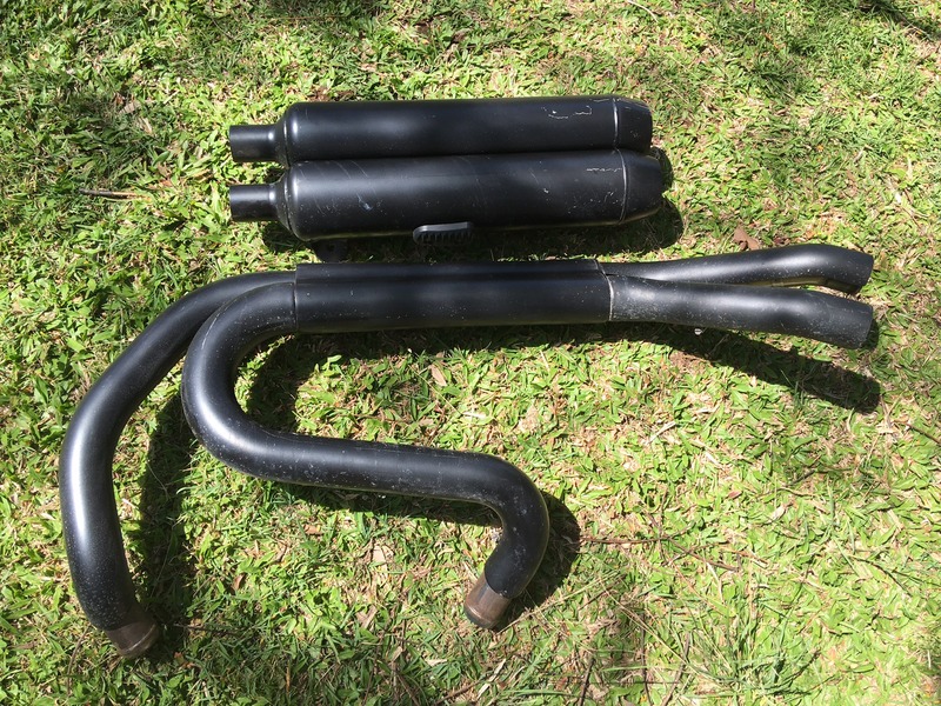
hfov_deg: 61.7
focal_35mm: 29
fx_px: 788
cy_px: 353
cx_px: 470
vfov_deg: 48.2
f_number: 2.2
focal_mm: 4.15
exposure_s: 1/693
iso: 25
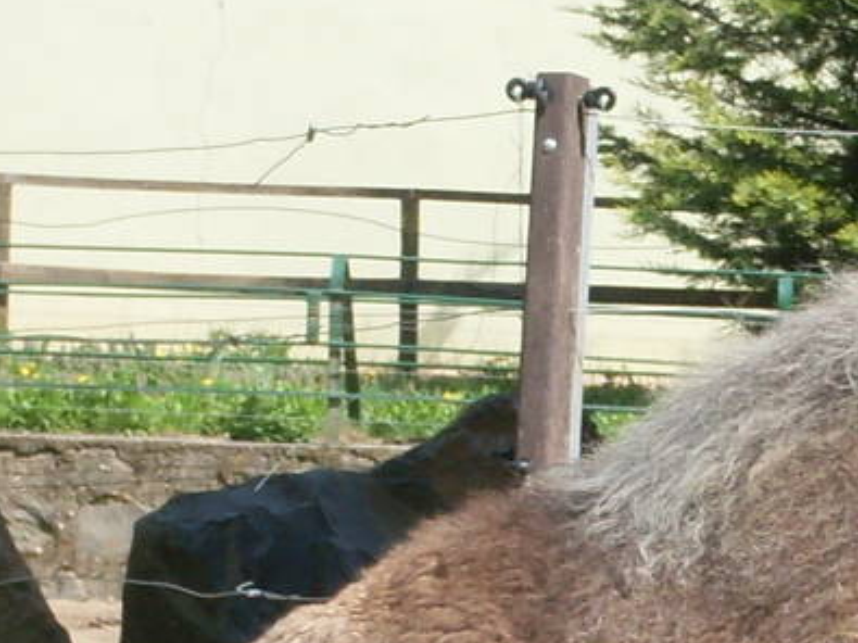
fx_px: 11448
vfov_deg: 3.2
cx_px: 1590
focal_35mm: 462
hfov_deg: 4.2
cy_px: 1069
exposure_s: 1/180
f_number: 5.2
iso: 80
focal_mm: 18.9
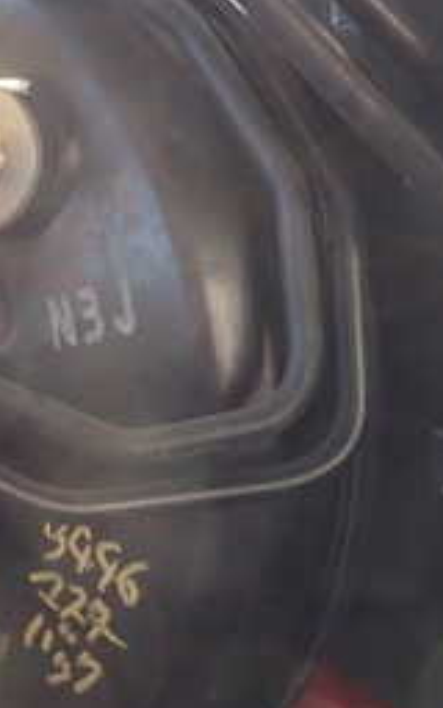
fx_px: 1198
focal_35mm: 62
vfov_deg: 33.0
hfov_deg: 20.2
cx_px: -17
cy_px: 371
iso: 100
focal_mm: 4.5
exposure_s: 1/80
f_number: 2.8
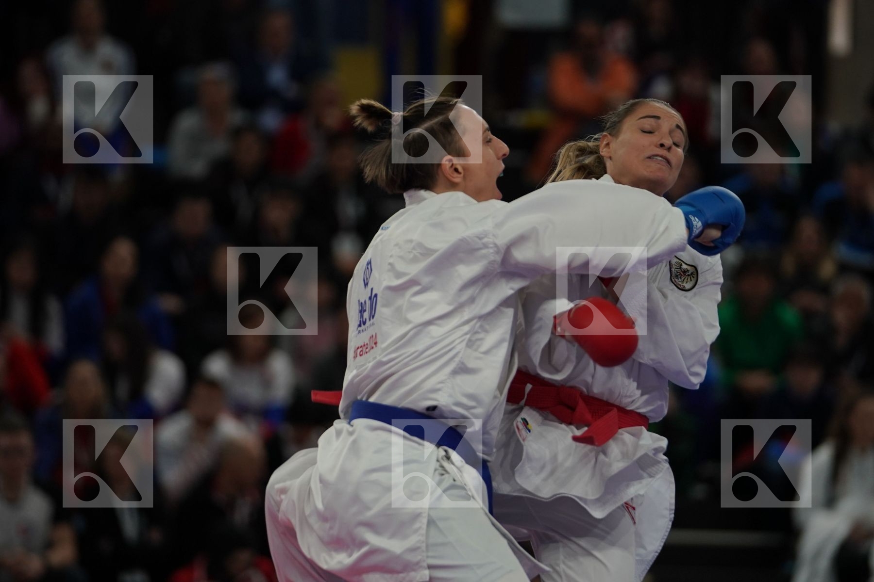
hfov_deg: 7.6
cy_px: 291
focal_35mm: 271
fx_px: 6579
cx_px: 437
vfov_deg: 5.1
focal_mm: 181
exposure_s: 1/1000
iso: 800
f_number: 2.8
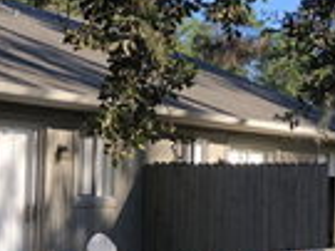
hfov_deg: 18.0
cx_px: -22
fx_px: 1025
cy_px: 209
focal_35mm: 106
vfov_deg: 13.9
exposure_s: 1/249
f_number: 1.8
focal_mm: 3.99
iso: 20
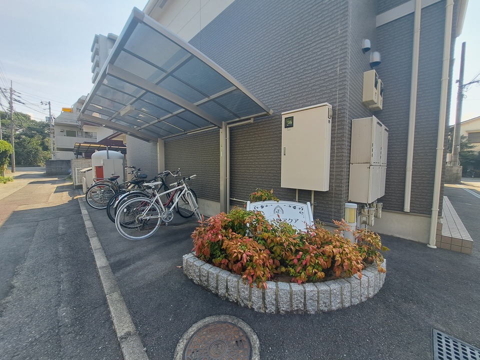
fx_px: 180
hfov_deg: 106.2
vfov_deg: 89.9
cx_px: 240
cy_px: 180
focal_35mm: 13
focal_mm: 1.74
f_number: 2.2
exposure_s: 1/340
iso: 50
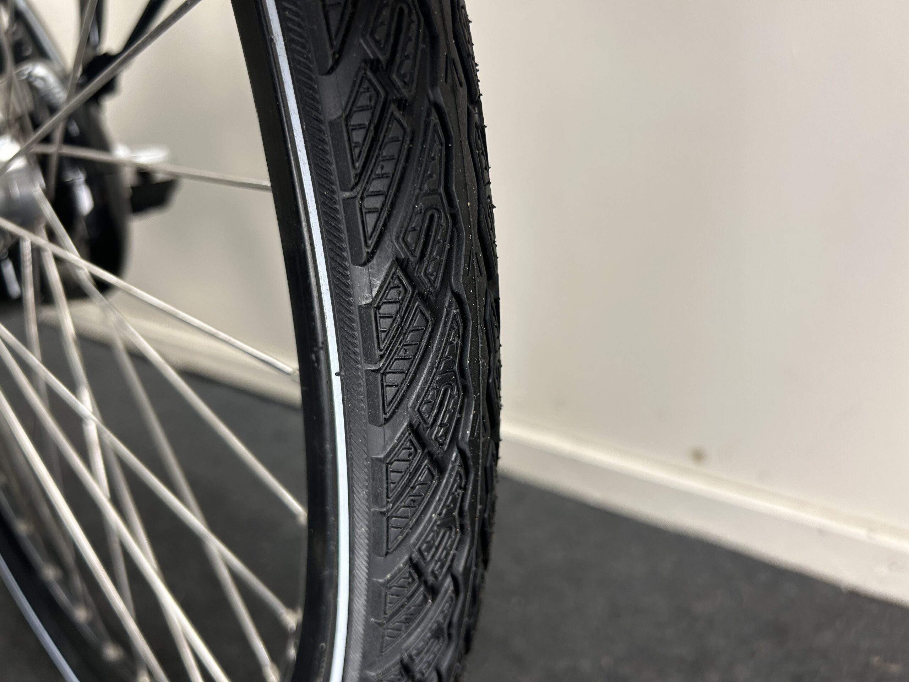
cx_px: 454
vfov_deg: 53.1
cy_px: 341
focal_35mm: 26
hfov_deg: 67.3
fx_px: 683
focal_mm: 5.7
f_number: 1.5
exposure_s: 1/100
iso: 80
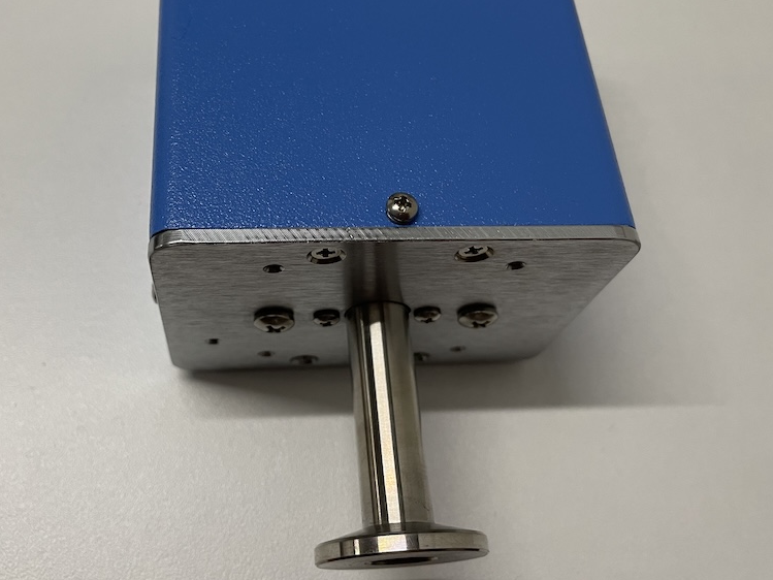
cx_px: 328
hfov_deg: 52.4
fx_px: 782
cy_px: 215
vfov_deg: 40.4
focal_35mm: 35
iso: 100
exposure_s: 1/50
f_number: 1.6
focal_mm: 4.2
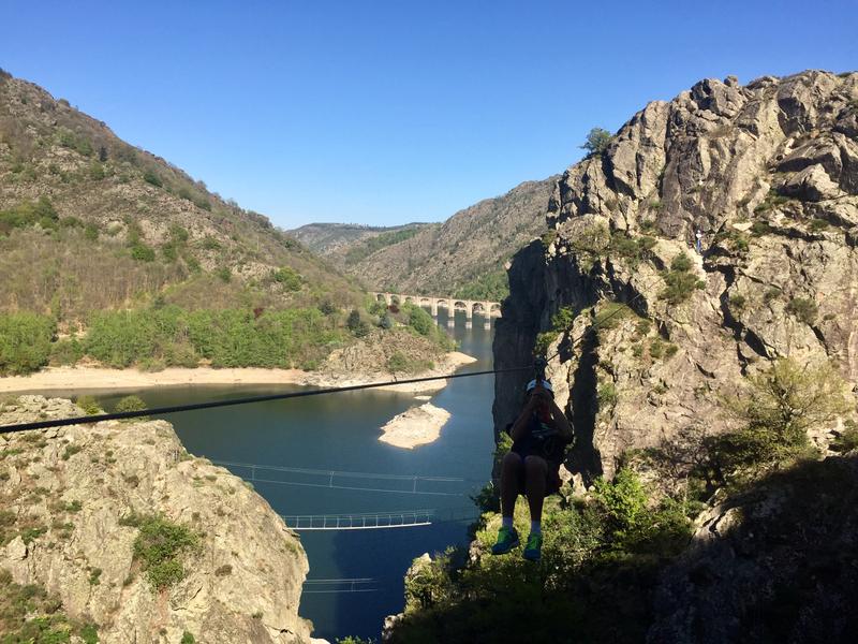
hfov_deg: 61.7
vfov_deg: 48.2
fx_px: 719
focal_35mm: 29
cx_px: 429
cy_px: 322
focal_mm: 4.15
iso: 32
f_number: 2.2
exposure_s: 1/1582
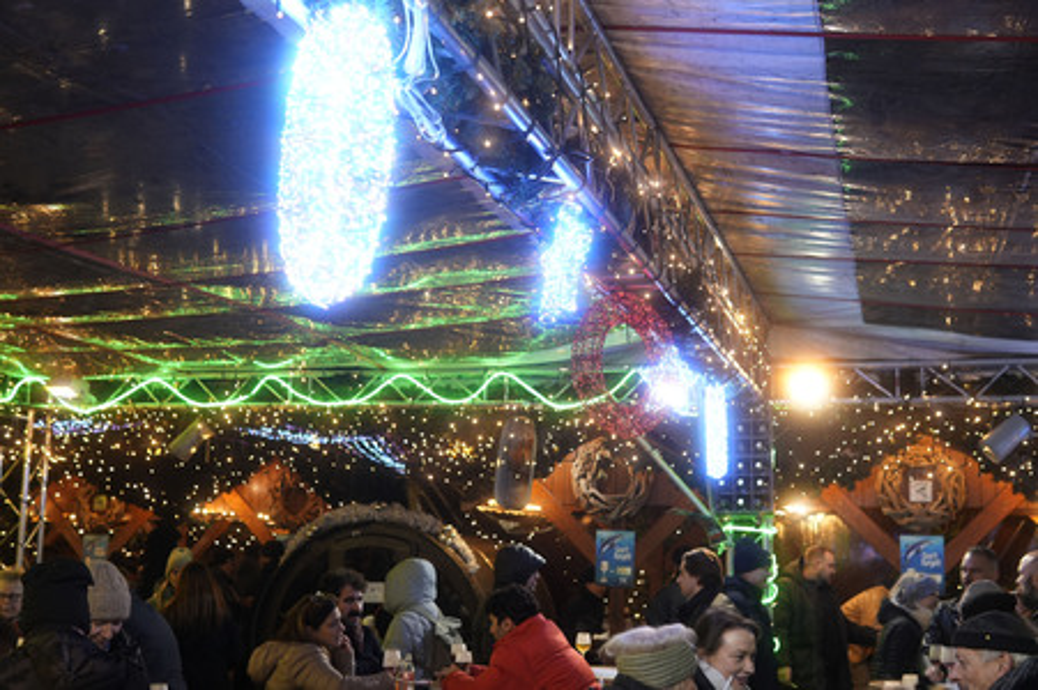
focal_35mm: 45
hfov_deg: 43.6
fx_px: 1297
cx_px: 519
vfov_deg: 29.8
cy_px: 345
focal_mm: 30
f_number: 2.8
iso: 640
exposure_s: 1/60
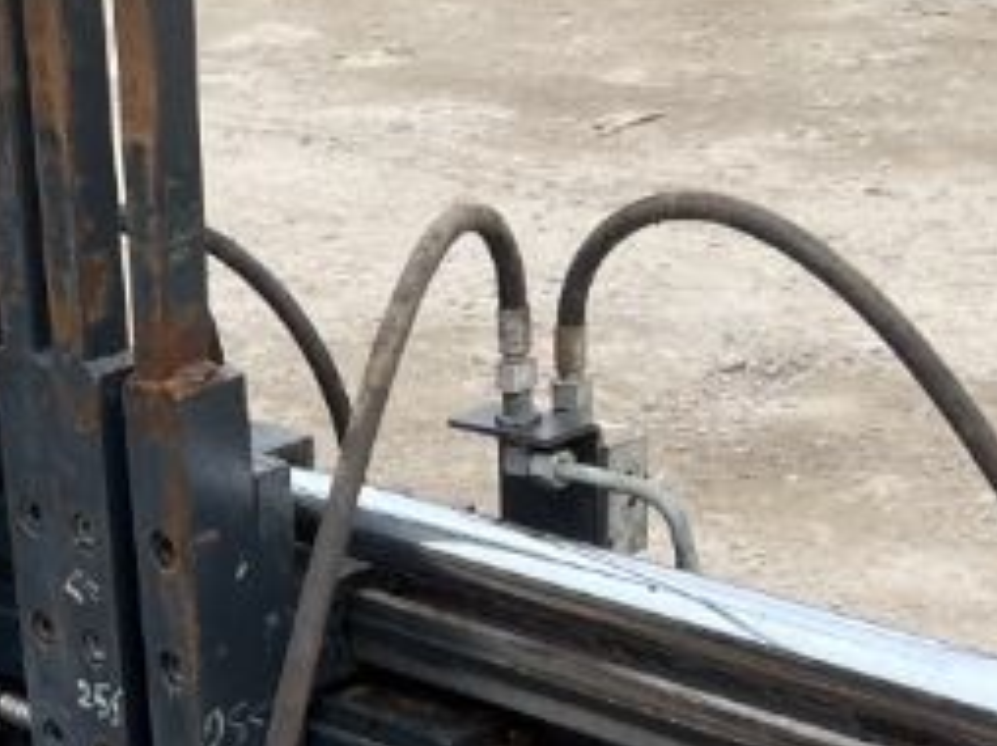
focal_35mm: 105
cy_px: 1076
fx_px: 3021
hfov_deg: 17.9
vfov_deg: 13.4
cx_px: -177
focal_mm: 5.1
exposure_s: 1/891
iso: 50
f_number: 1.6
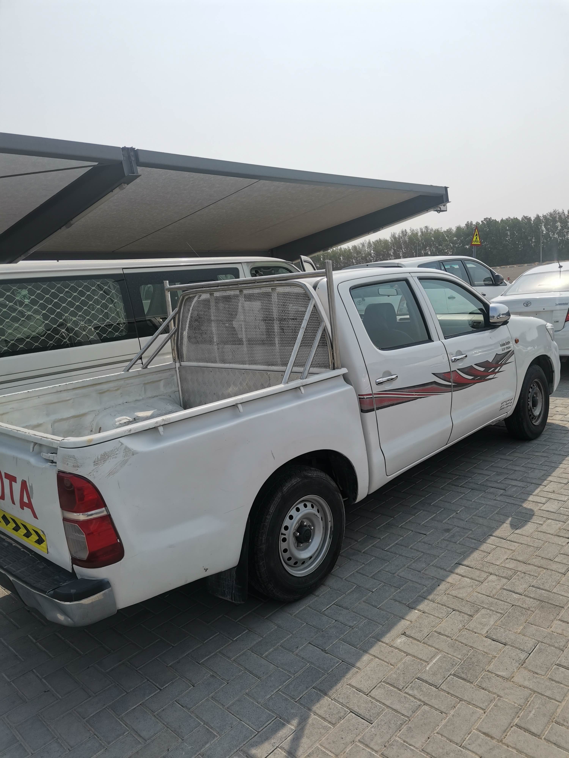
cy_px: 379
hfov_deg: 53.1
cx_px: 284
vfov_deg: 67.3
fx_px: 570
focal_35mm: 26
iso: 50
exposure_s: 1/2890
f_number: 1.8
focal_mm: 4.75
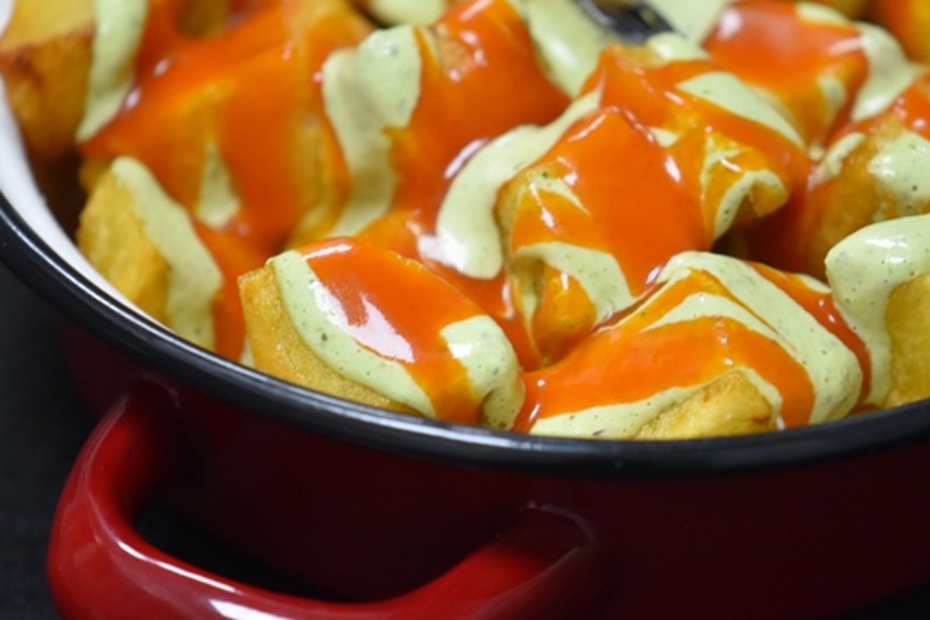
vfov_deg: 7.8
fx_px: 4566
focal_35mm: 177
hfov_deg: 11.6
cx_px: 511
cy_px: 299
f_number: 3.8
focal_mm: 85
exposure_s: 1/125
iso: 1100
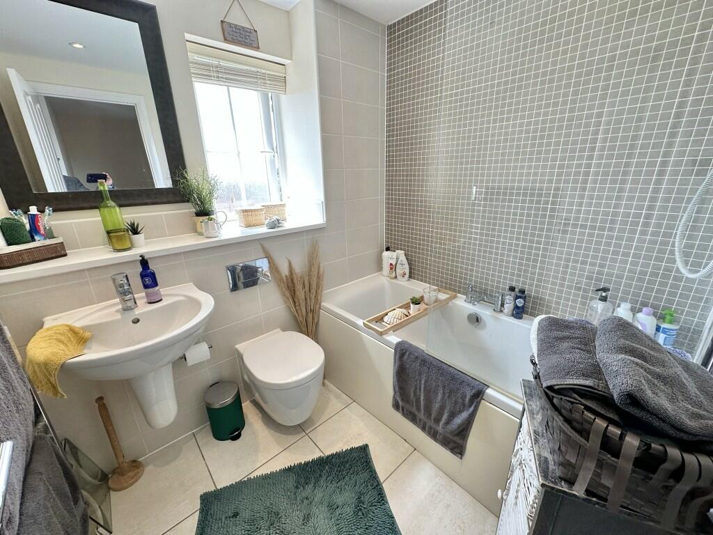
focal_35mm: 14
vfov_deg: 85.7
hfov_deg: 102.1
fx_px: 288
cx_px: 356
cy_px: 268
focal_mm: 2.22
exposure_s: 1/100
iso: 80
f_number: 2.2
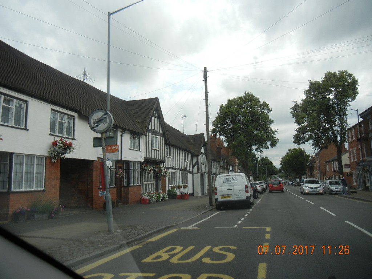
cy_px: 140
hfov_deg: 60.0
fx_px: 322
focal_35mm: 30
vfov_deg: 46.8
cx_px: 186
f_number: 3.5
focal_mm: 5.4
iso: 160
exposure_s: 1/830
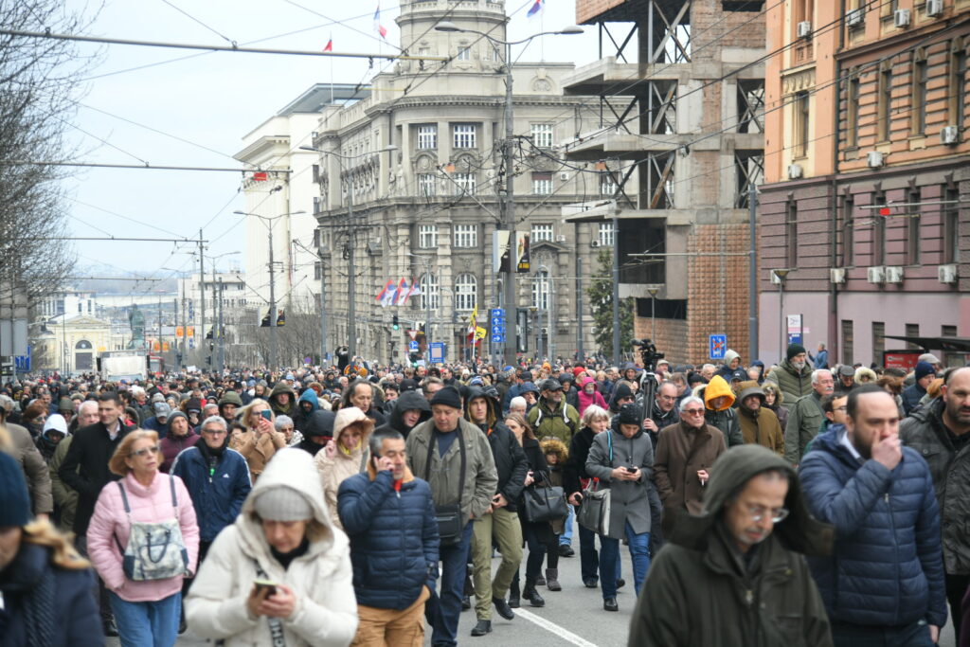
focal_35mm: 78
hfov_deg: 26.0
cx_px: 485
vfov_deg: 17.5
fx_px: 2102
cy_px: 324
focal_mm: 78
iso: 500
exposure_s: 1/320
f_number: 4
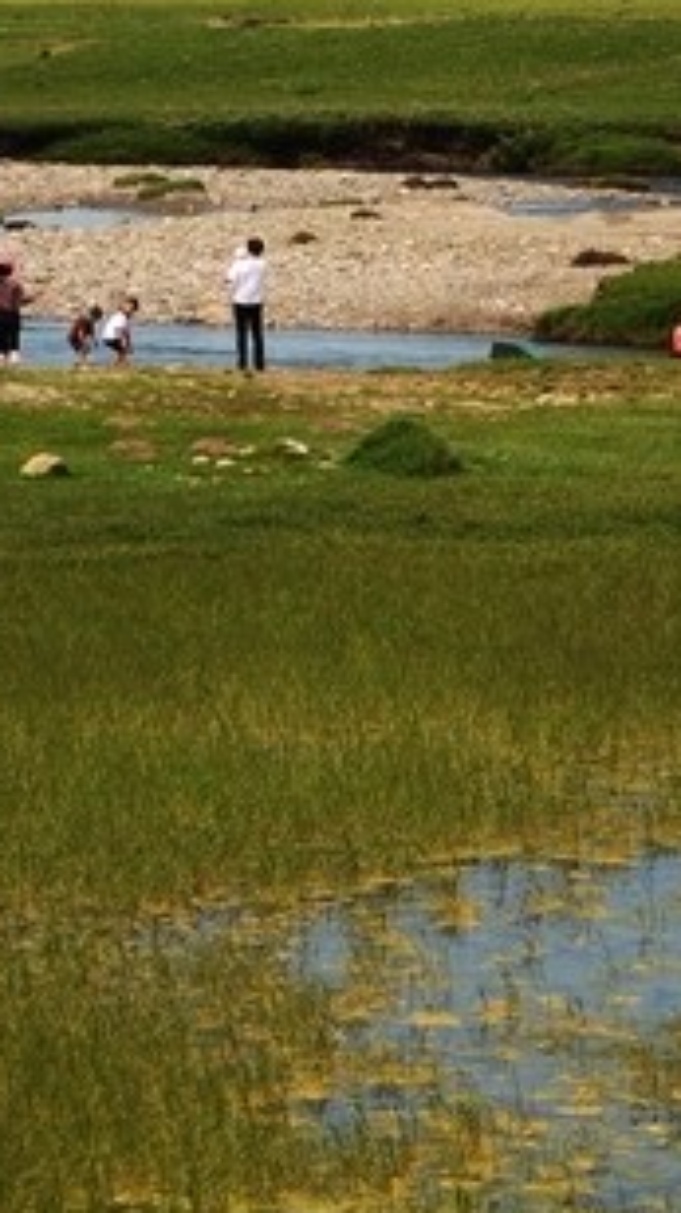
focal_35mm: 222
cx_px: 466
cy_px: 429
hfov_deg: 5.5
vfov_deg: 9.7
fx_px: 7134
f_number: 5.6
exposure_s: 1/1250
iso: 200
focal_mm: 68
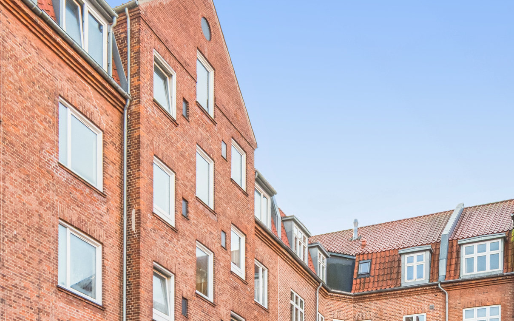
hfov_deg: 46.2
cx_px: 244
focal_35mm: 43
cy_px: 294
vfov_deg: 28.6
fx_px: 602
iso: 800
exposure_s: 1/100
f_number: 11
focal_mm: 17
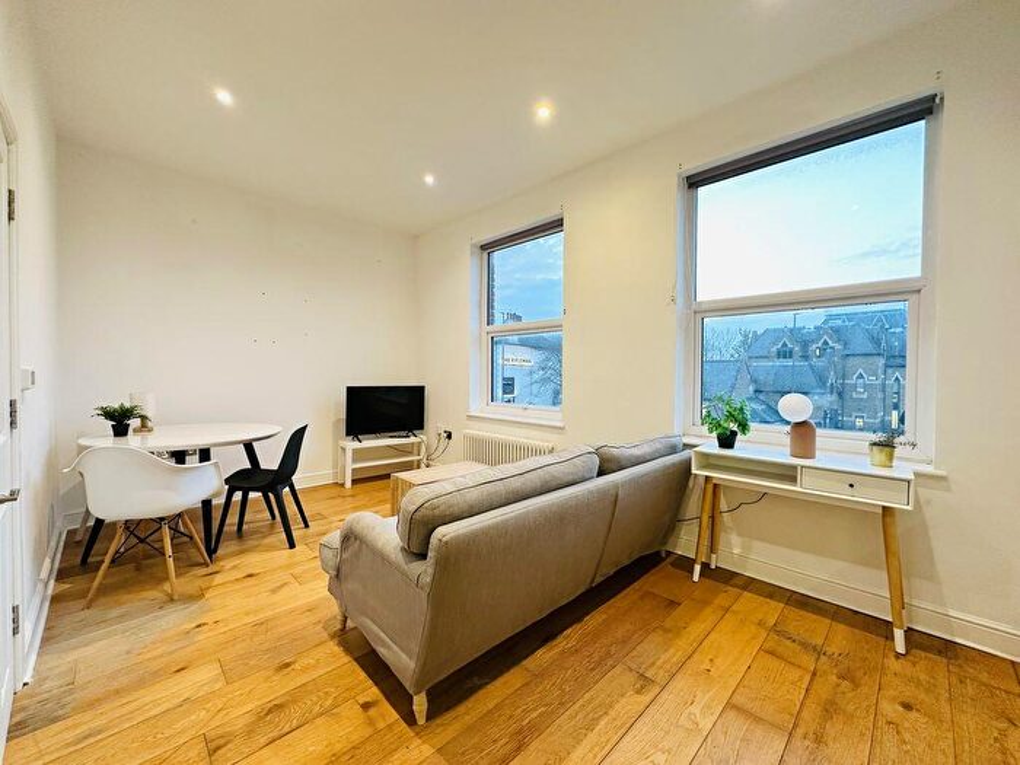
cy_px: 382
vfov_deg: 85.7
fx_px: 413
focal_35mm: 14
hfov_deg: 102.1
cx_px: 510
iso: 160
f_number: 2.2
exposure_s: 1/50
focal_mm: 2.22
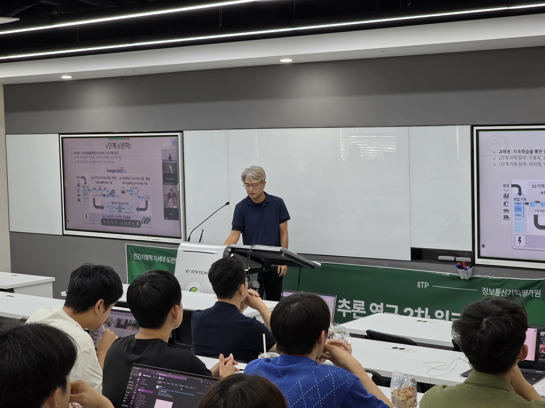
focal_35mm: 69
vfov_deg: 21.3
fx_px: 1086
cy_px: 204
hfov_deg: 28.2
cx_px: 272
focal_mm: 7.9
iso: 250
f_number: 2.4
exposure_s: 1/120
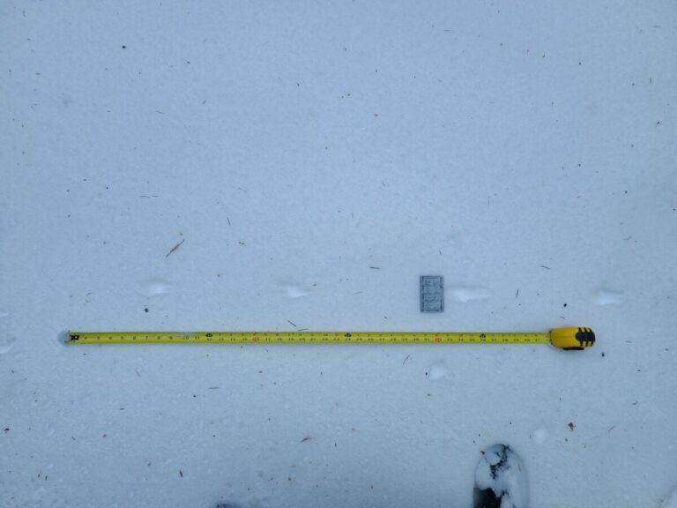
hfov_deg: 67.3
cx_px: 338
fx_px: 508
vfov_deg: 53.1
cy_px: 254
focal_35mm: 26
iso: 40
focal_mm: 5.4
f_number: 1.8
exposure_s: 1/164
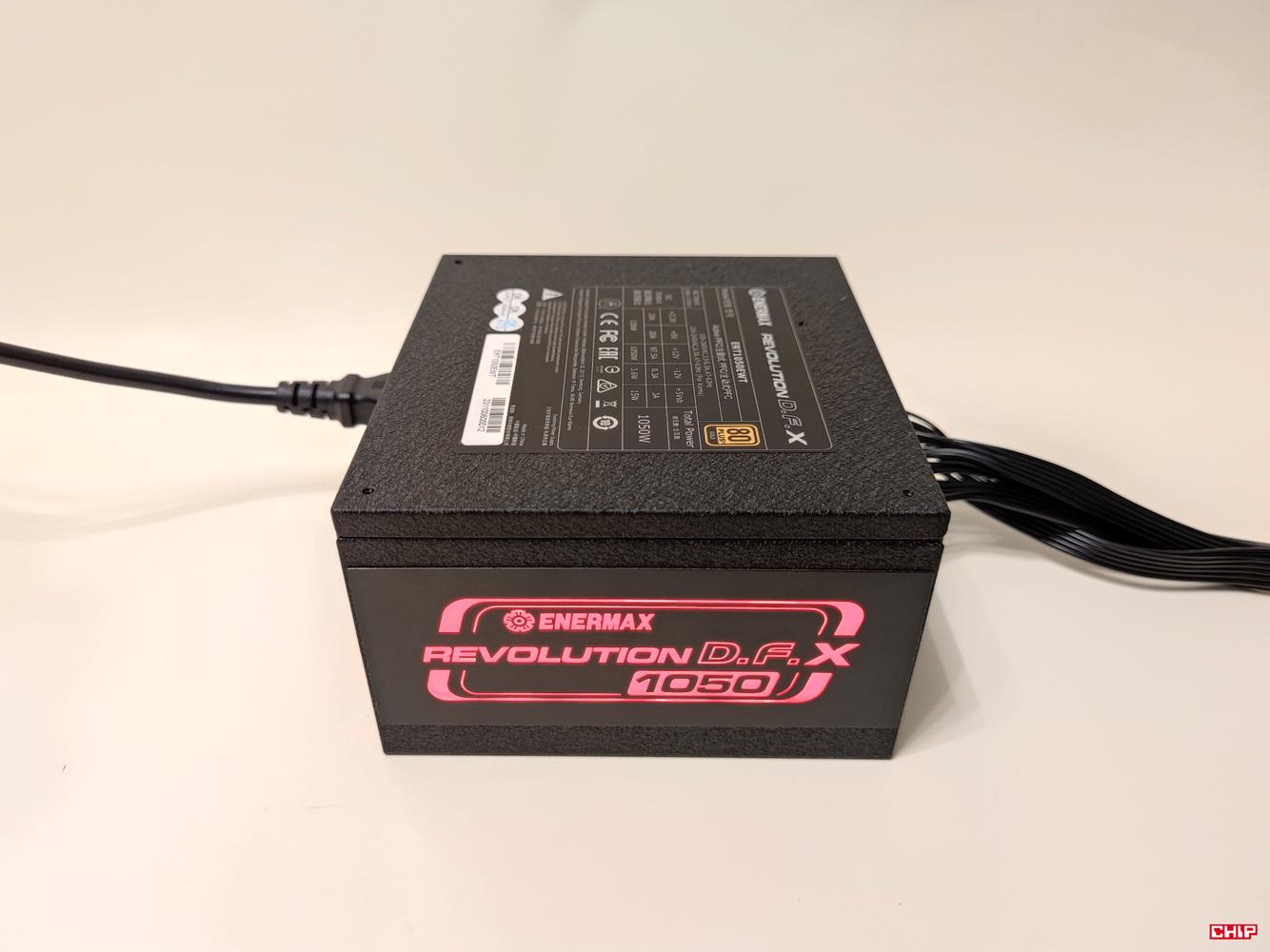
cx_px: 635
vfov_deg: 56.8
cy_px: 476
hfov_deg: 71.6
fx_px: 880
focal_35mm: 24
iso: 786
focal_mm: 6.78
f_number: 1.85
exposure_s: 1/18
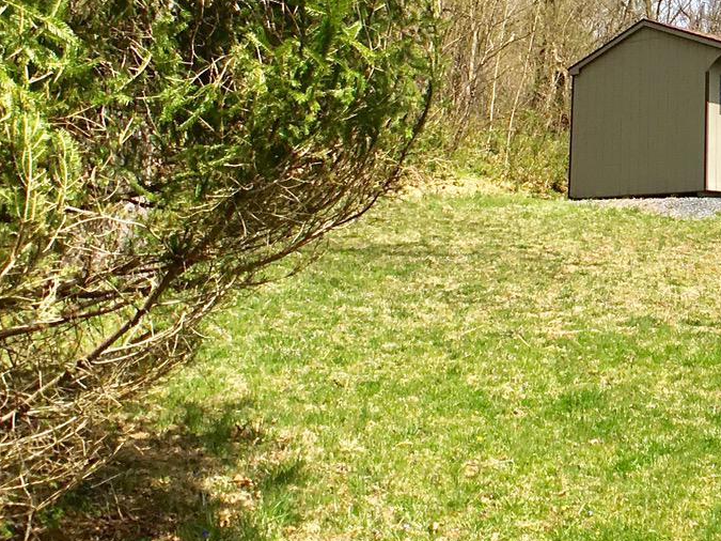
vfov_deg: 16.4
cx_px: 716
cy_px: -2
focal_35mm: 88
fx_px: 1833
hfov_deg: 21.5
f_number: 2.2
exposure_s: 1/1148
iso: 25
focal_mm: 4.15
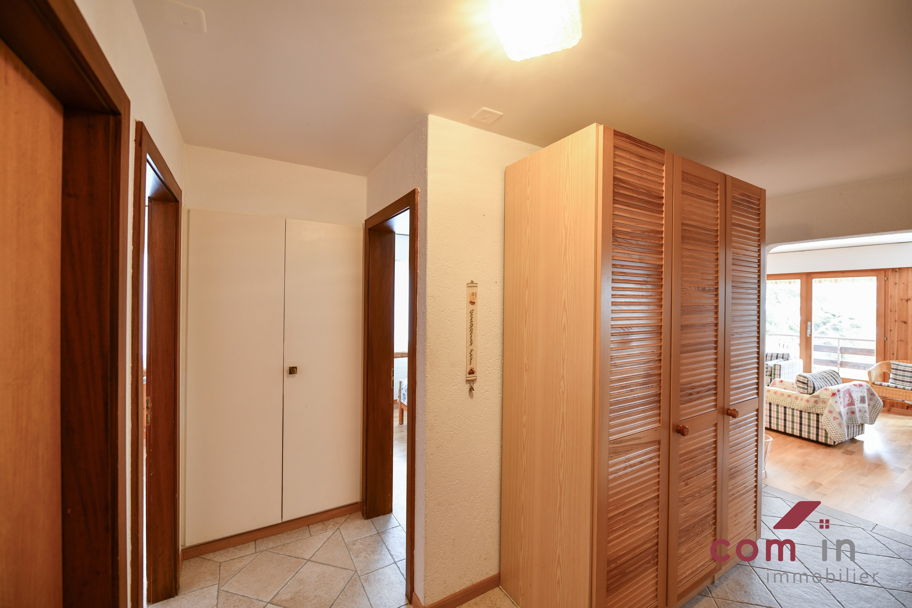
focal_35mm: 14
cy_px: 304
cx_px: 456
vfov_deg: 81.2
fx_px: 355
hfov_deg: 104.3
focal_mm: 14
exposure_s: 1/50
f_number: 3.5
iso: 500
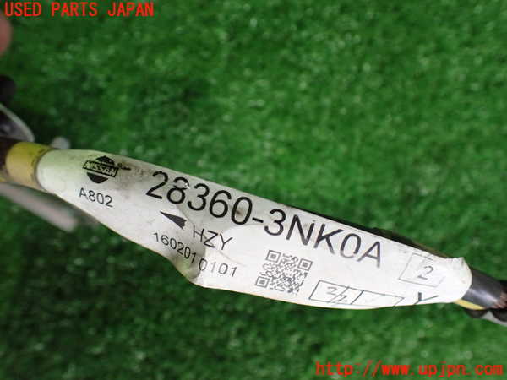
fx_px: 439
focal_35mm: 30
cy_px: 190
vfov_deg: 46.8
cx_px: 254
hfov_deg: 60.0
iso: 800
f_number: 2.3
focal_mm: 5.4
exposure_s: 1/100
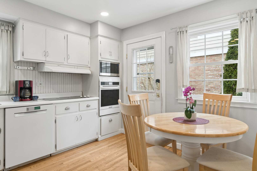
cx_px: 128
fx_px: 136
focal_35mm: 19
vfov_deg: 64.6
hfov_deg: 86.9
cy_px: 86
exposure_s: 1/13
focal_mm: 13
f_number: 8
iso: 200
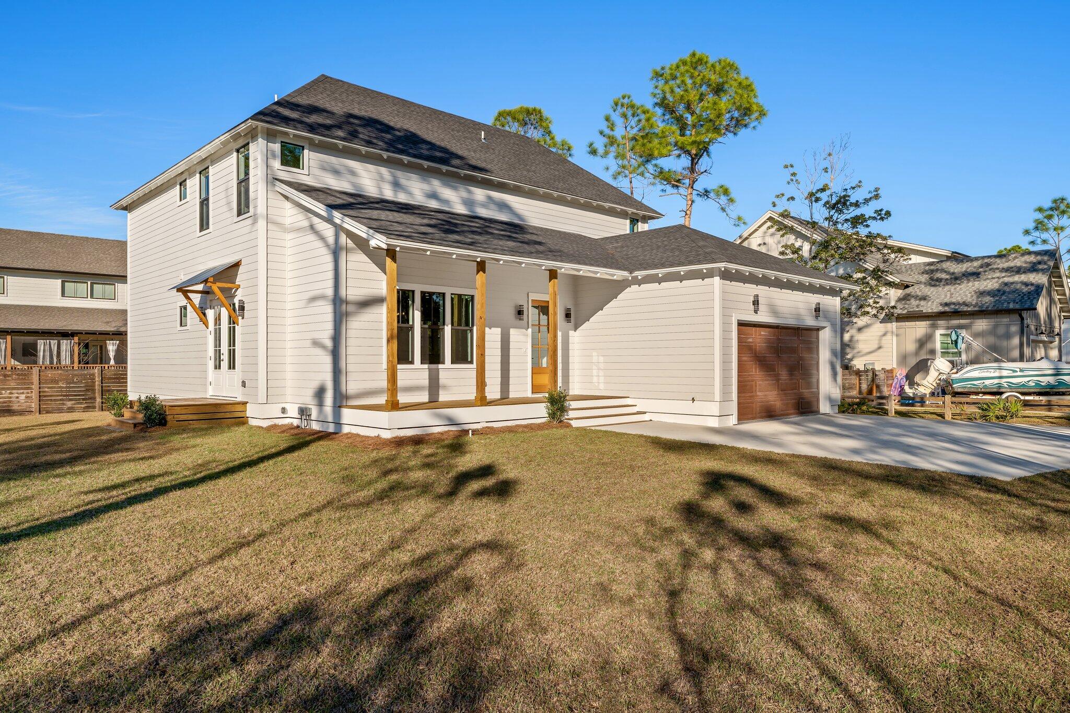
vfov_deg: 53.1
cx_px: 535
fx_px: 713
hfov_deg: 73.7
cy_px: 356
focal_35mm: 24
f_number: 9
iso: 100
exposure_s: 1/320
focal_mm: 24
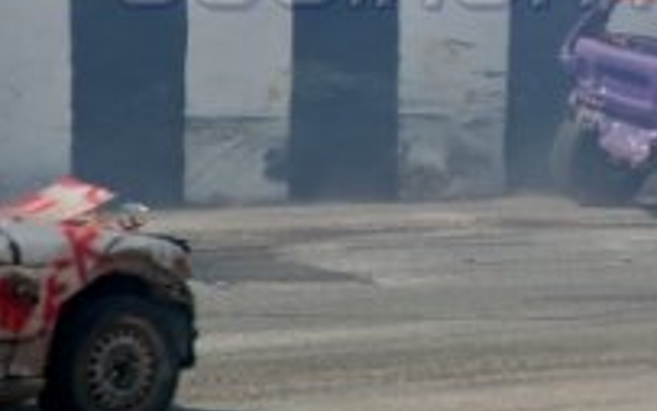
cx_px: 1019
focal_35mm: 459
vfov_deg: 2.9
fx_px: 8214
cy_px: -16
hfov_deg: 4.5
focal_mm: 95
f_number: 5.6
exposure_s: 1/1000
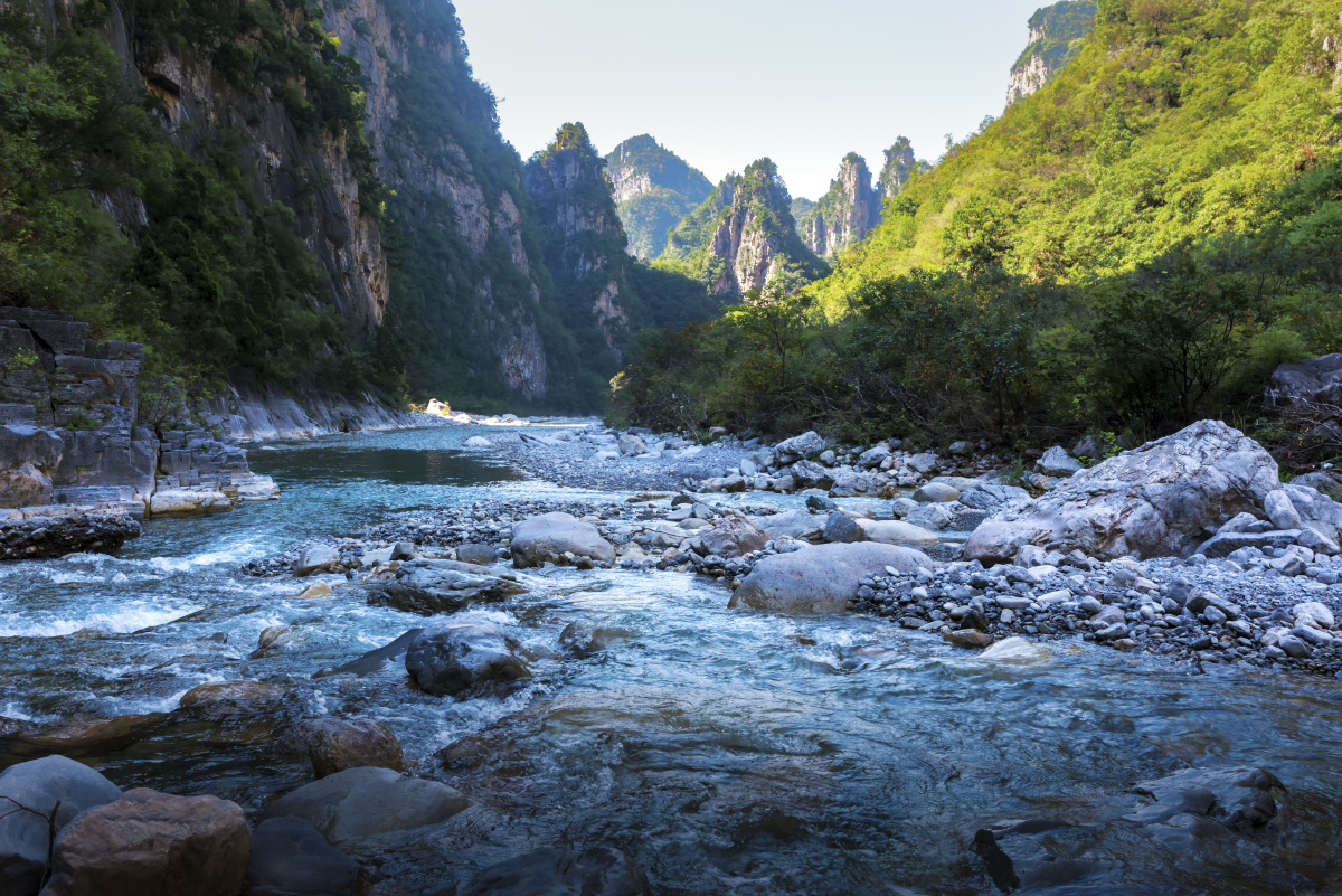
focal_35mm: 35
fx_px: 1305
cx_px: 671
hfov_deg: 54.4
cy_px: 448
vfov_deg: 37.9
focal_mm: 35
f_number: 10
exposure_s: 1/100
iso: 200
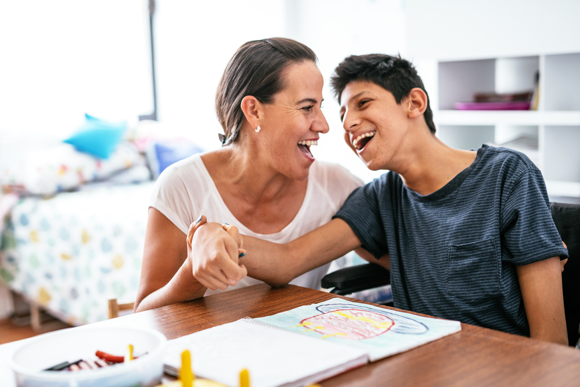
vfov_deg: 27.0
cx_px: 290
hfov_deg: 39.6
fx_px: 805
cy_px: 194
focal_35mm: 50
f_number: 2
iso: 500
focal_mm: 50
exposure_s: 1/250
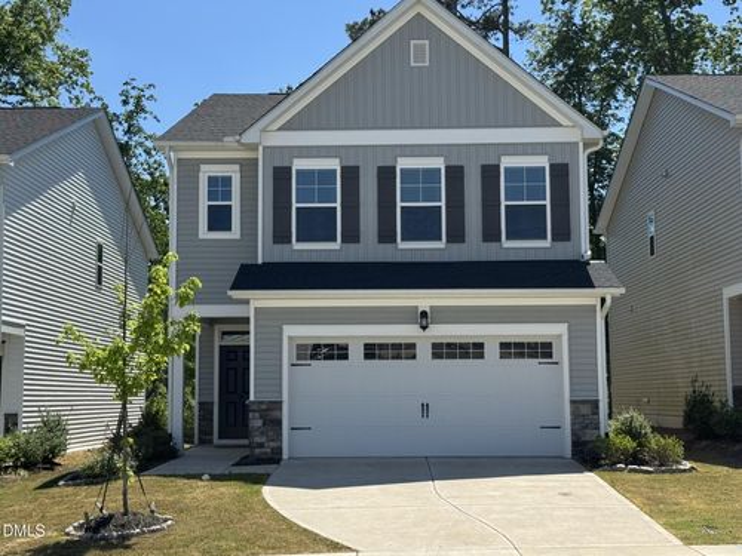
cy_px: 278
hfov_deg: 39.7
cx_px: 371
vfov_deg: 30.3
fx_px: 1029
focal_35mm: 48
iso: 64
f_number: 1.78
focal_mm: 6.76
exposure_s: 1/4310
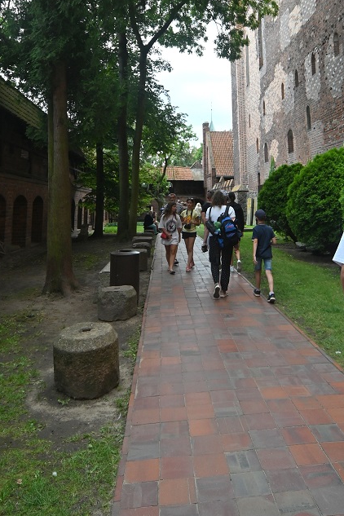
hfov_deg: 47.9
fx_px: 387
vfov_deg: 64.8
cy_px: 153
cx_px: 185
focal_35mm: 27
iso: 200
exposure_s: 1/250
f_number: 4.5
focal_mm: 12
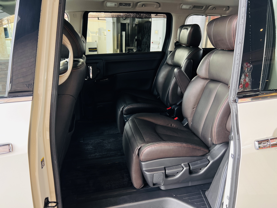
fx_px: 208
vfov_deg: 53.1
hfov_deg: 67.3
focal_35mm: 26
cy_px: 104
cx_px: 138
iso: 125
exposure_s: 1/121
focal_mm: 5.7
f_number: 1.5
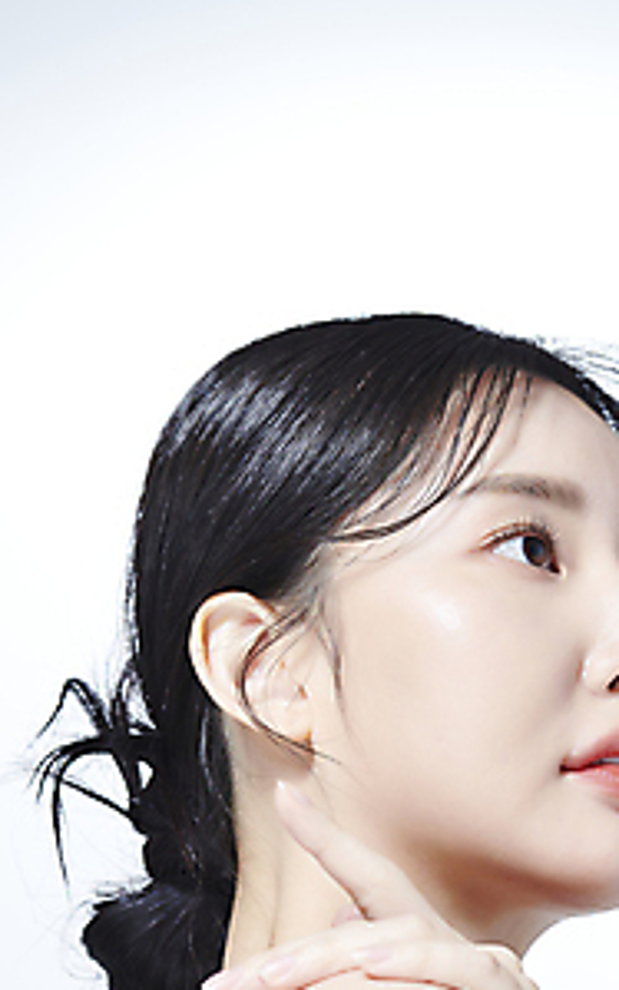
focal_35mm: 143
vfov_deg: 14.6
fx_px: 3858
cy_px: 599
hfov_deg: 9.2
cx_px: 399
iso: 64
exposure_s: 1/125
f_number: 13
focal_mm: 105
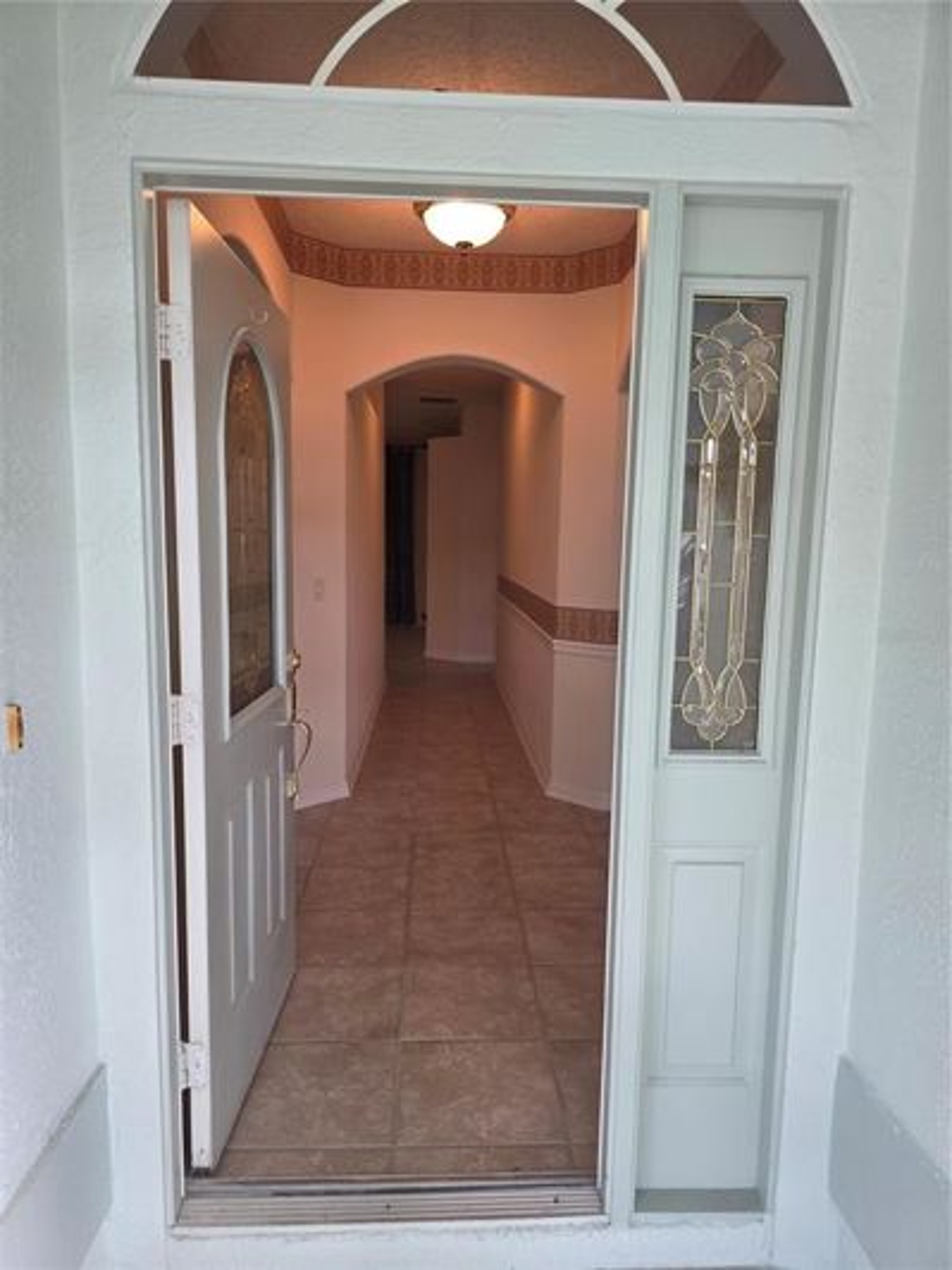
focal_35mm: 23
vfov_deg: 73.9
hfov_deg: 58.9
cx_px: 476
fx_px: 843
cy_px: 635
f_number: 1.7
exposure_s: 1/120
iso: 125
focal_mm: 6.3
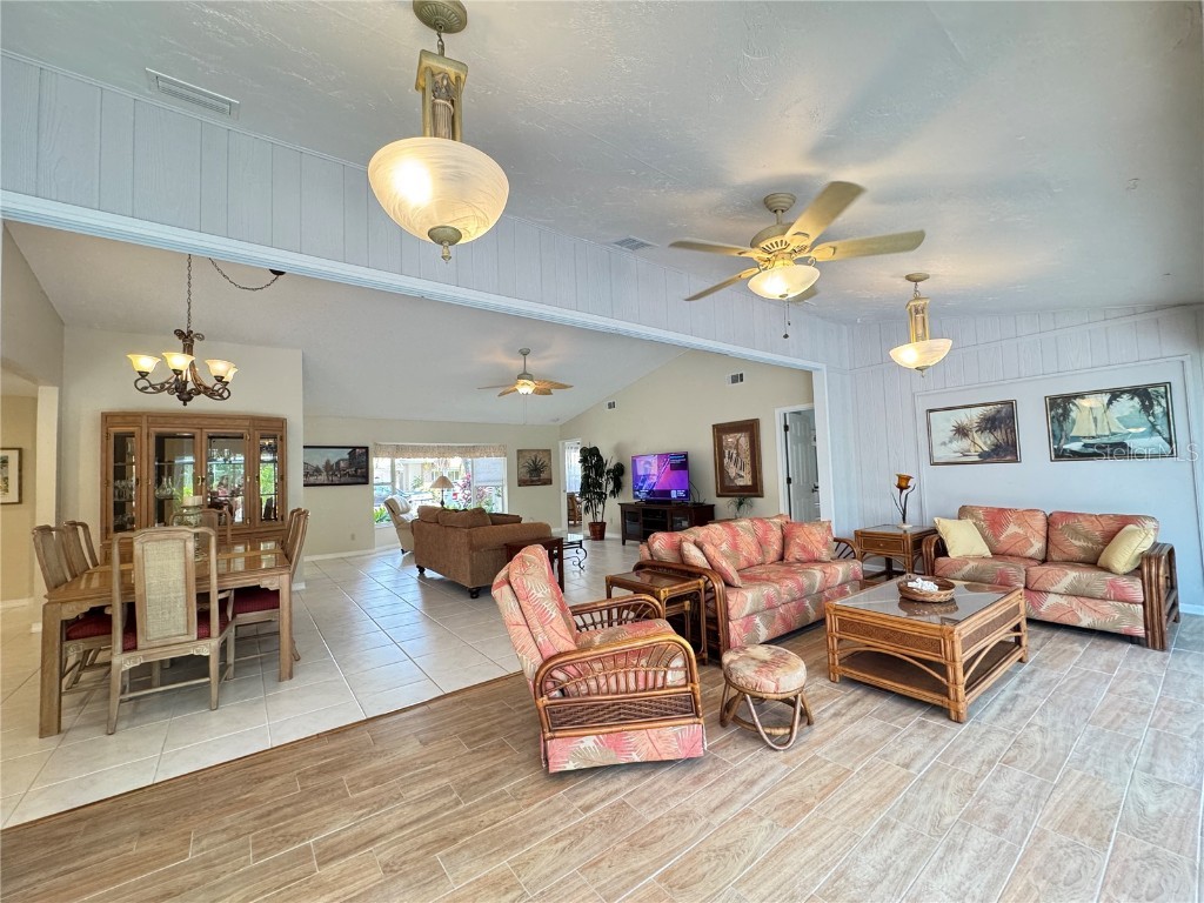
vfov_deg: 85.7
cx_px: 602
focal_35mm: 14
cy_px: 452
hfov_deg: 102.1
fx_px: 487
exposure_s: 1/60
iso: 200
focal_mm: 2.22
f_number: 2.2
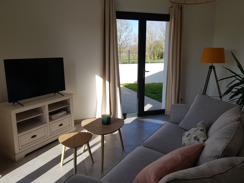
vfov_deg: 53.1
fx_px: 183
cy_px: 92
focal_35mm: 26
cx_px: 122
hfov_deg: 67.3
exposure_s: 1/888
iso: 40
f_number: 1.7
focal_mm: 4.2
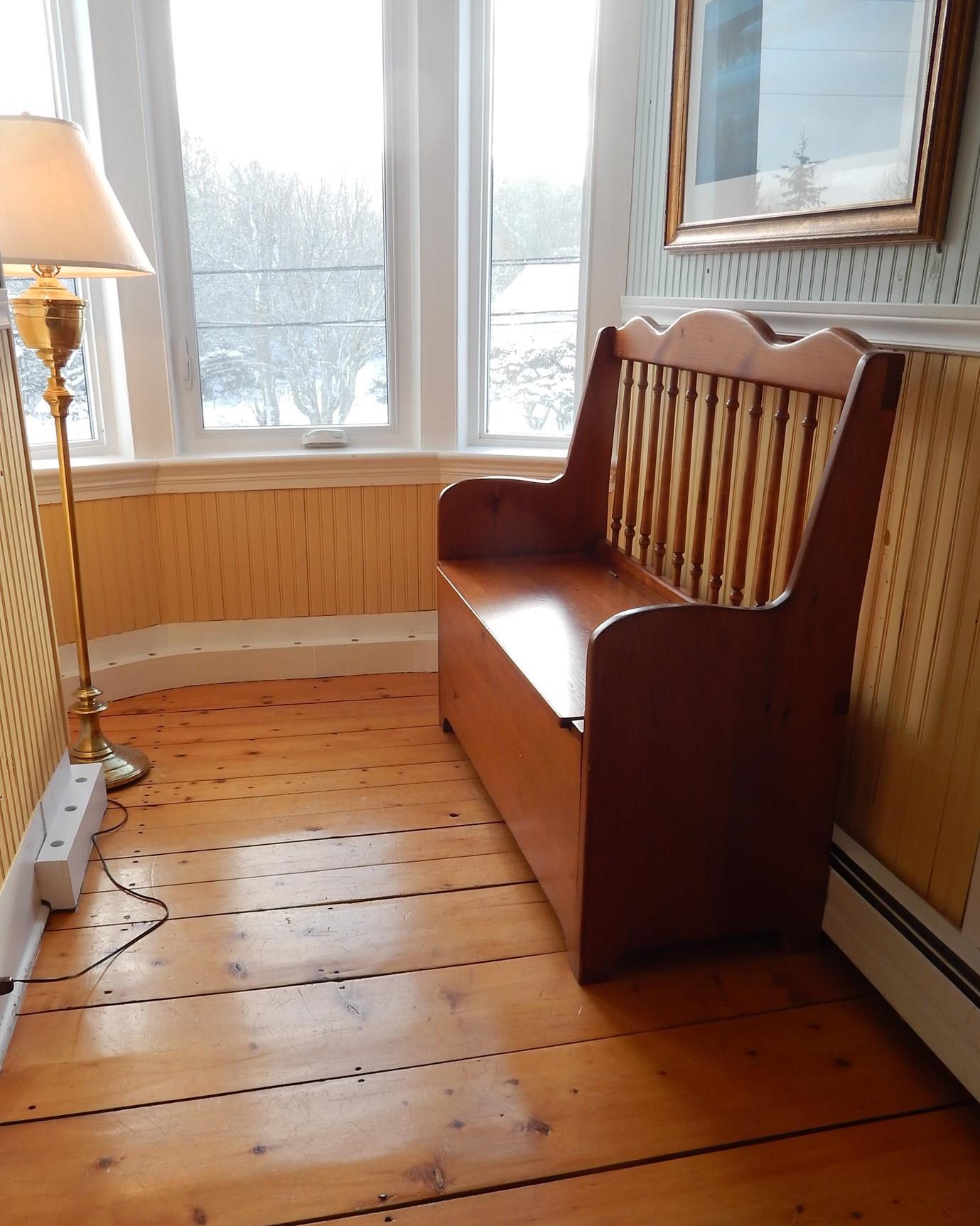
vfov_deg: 58.6
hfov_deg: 48.5
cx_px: 455
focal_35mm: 30
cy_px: 682
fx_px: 1088
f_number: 3
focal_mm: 4
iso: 125
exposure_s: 1/100
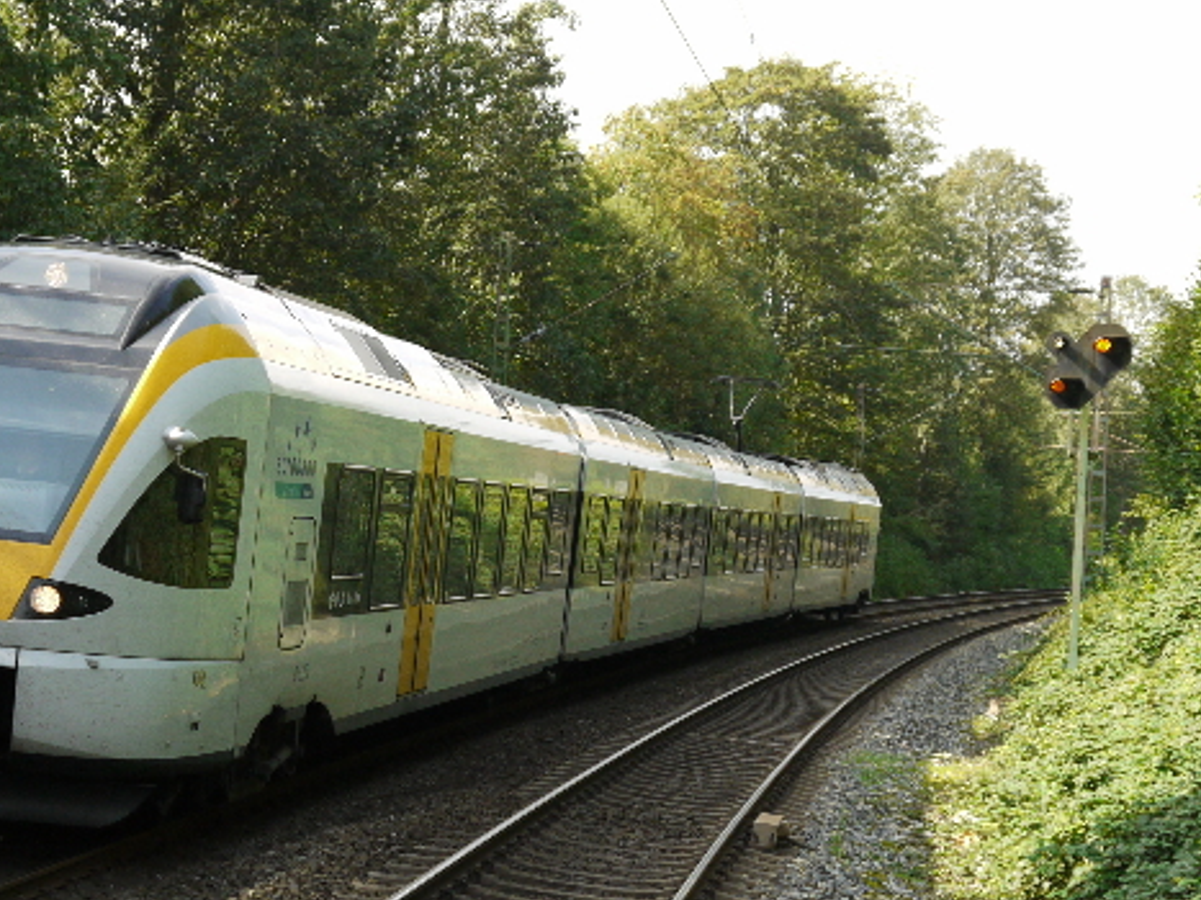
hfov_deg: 20.4
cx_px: 440
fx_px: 3330
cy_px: 566
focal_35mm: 96
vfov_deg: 15.4
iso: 400
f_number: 5.6
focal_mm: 28
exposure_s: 1/500
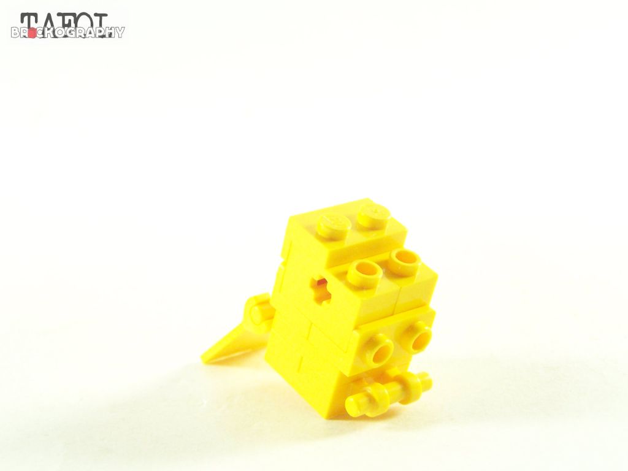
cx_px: 314
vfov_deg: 21.9
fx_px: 1216
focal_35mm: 67
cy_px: 236
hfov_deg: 29.0
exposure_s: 1/60
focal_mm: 11.1
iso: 400
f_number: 3.2
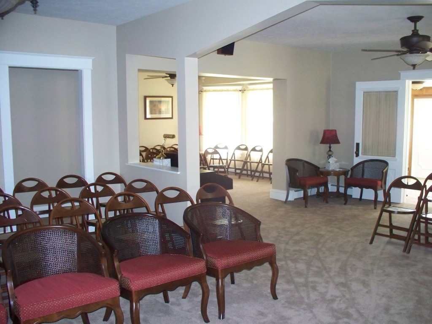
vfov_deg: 39.7
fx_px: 449
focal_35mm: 36
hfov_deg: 51.4
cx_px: 216
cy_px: 162
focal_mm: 7.54
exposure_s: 1/30
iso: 400
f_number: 2.8
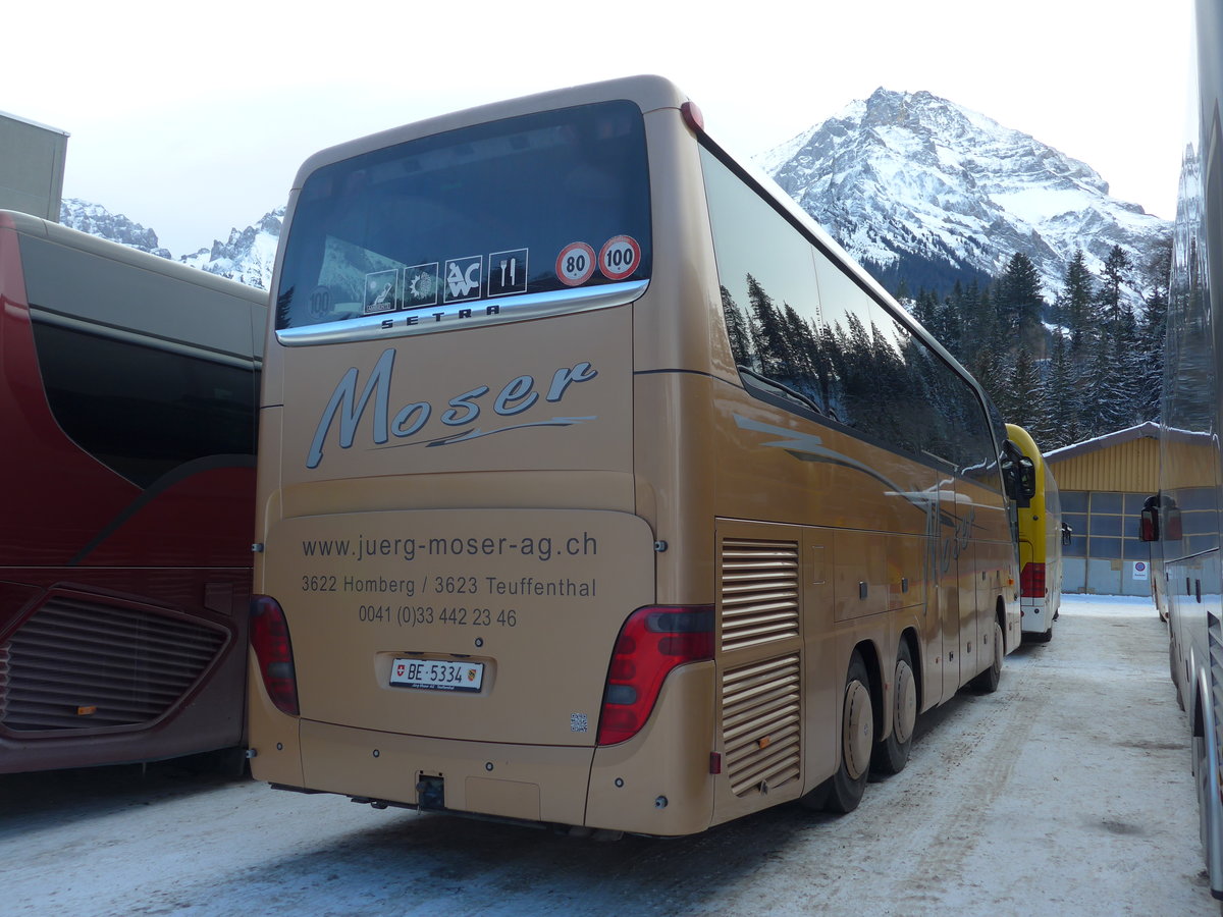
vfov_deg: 48.2
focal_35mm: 29
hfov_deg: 61.7
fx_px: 1025
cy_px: 458
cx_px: 612
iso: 80
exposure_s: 1/250
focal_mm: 6
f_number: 2.8
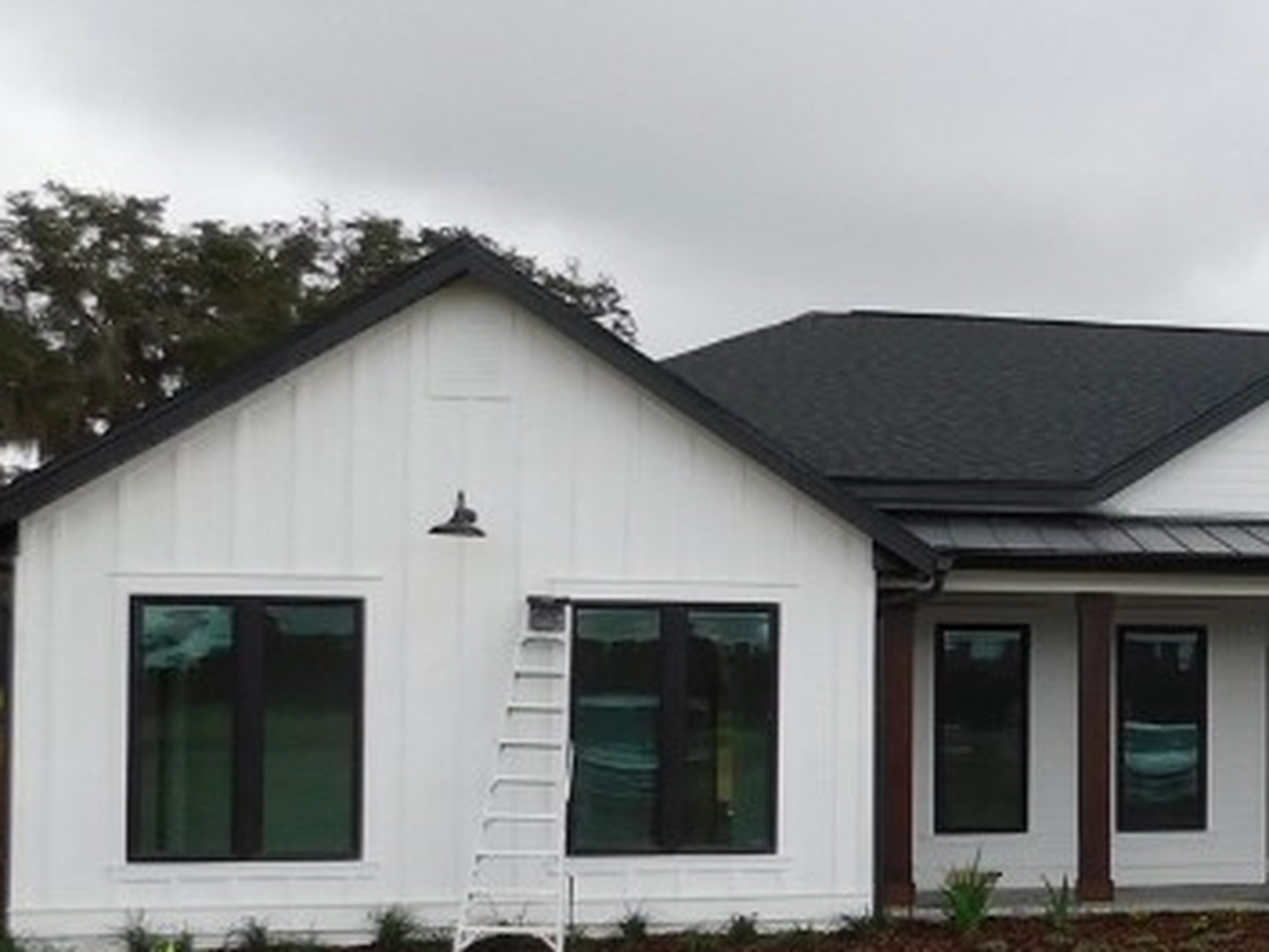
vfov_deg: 21.8
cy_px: 682
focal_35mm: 67
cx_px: 1709
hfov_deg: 24.7
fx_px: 2456
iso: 125
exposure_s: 1/800
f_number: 3
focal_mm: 4
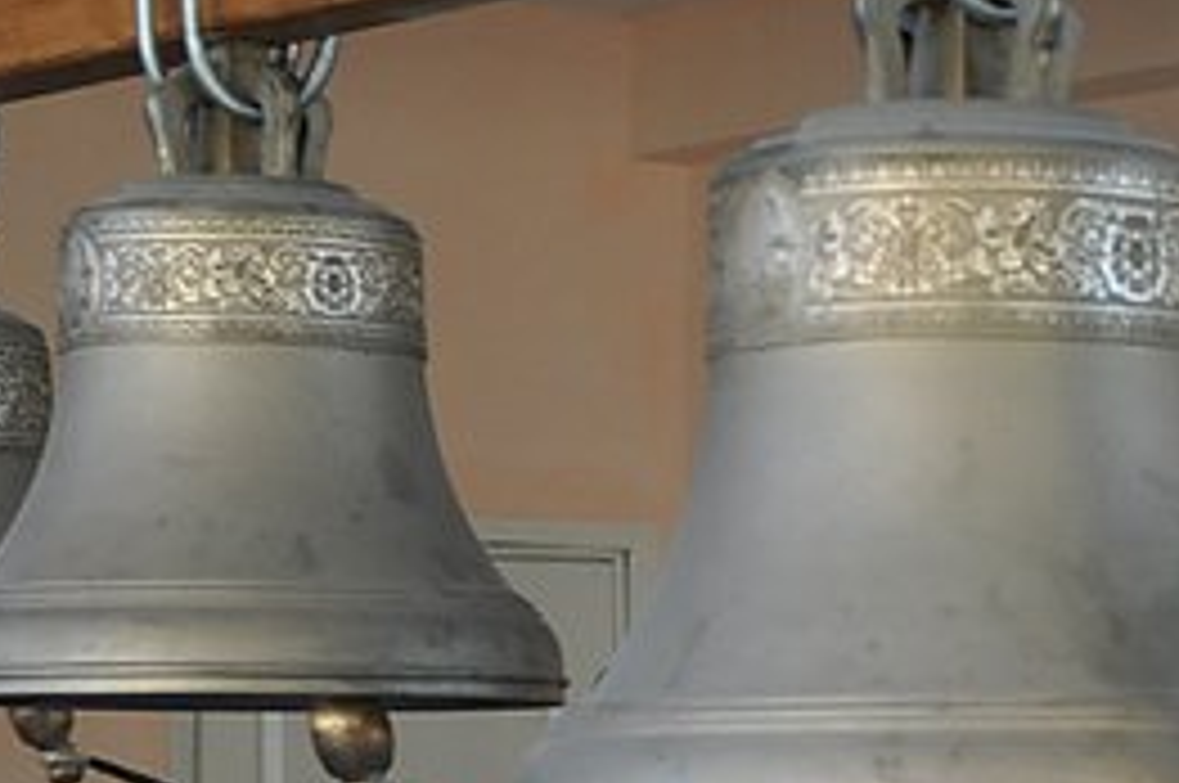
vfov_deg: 8.5
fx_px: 5251
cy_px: 871
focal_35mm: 161
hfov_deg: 12.6
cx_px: 1269
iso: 400
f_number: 6.3
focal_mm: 35
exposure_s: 1/60
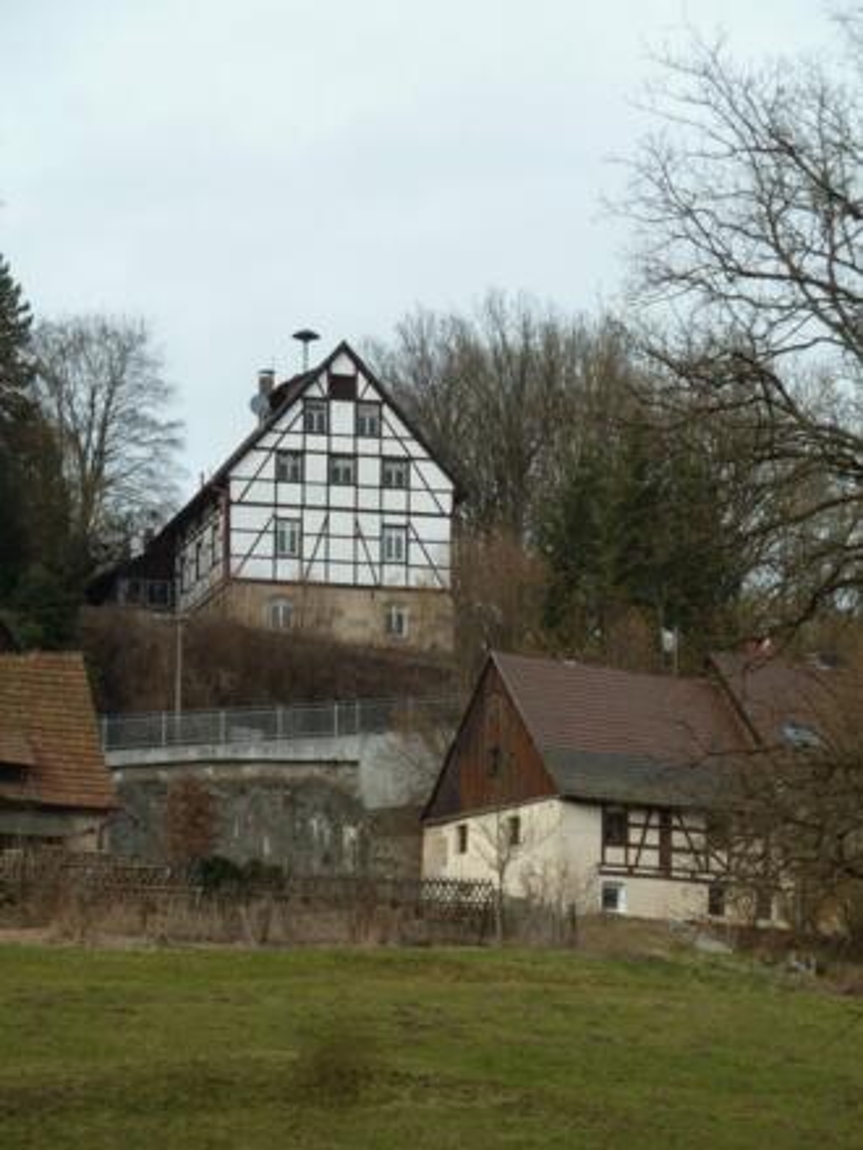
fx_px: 4255
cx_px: 432
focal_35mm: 128
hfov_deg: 11.6
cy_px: 575
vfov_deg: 15.4
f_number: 4.4
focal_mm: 21
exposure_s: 1/200
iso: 80
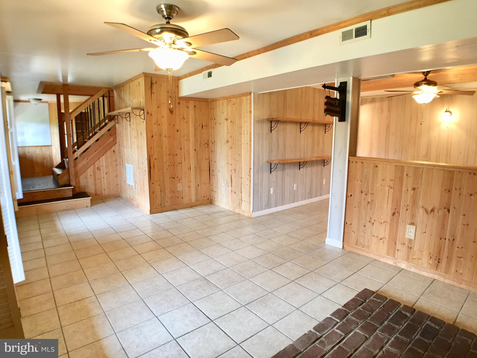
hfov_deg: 61.7
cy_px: 179
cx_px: 238
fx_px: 400
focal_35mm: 29
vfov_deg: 48.2
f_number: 2.2
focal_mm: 4.15
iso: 64
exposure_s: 1/15
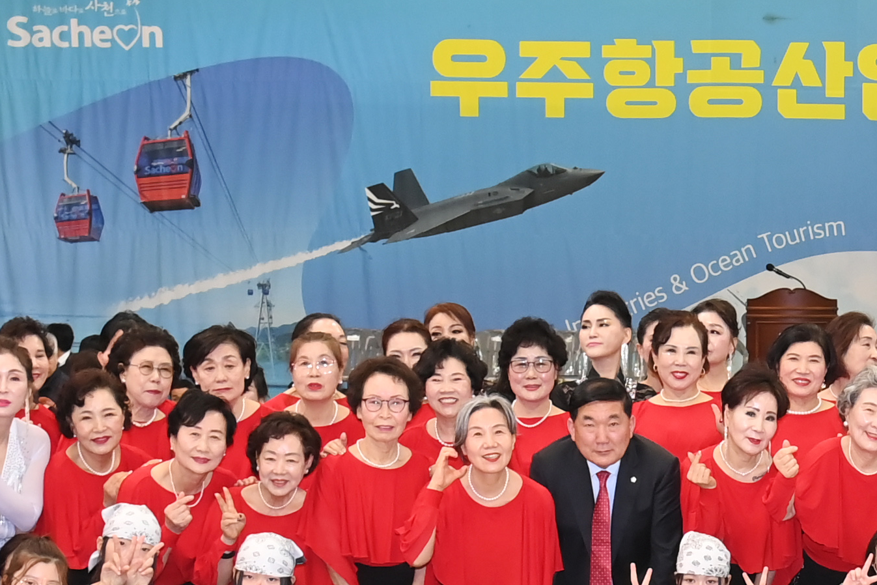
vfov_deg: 11.0
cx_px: 984
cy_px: 463
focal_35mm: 124
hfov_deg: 16.0
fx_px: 3021
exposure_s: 1/250
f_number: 6.3
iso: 1600
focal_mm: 30
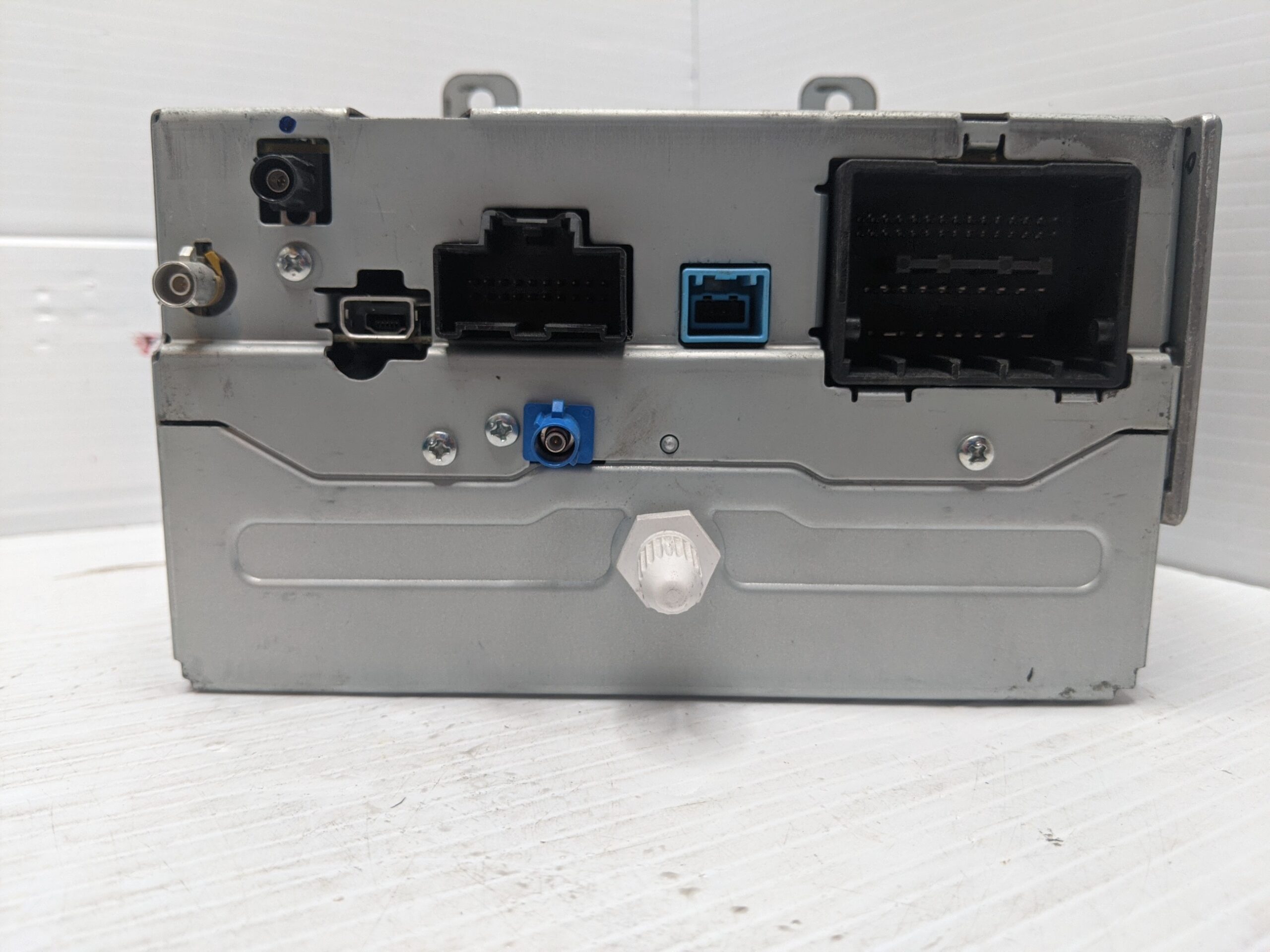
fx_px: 991
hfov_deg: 65.3
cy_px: 476
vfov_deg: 51.4
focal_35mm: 27
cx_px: 635
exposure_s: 1/125
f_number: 1.8
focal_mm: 4.44
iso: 152
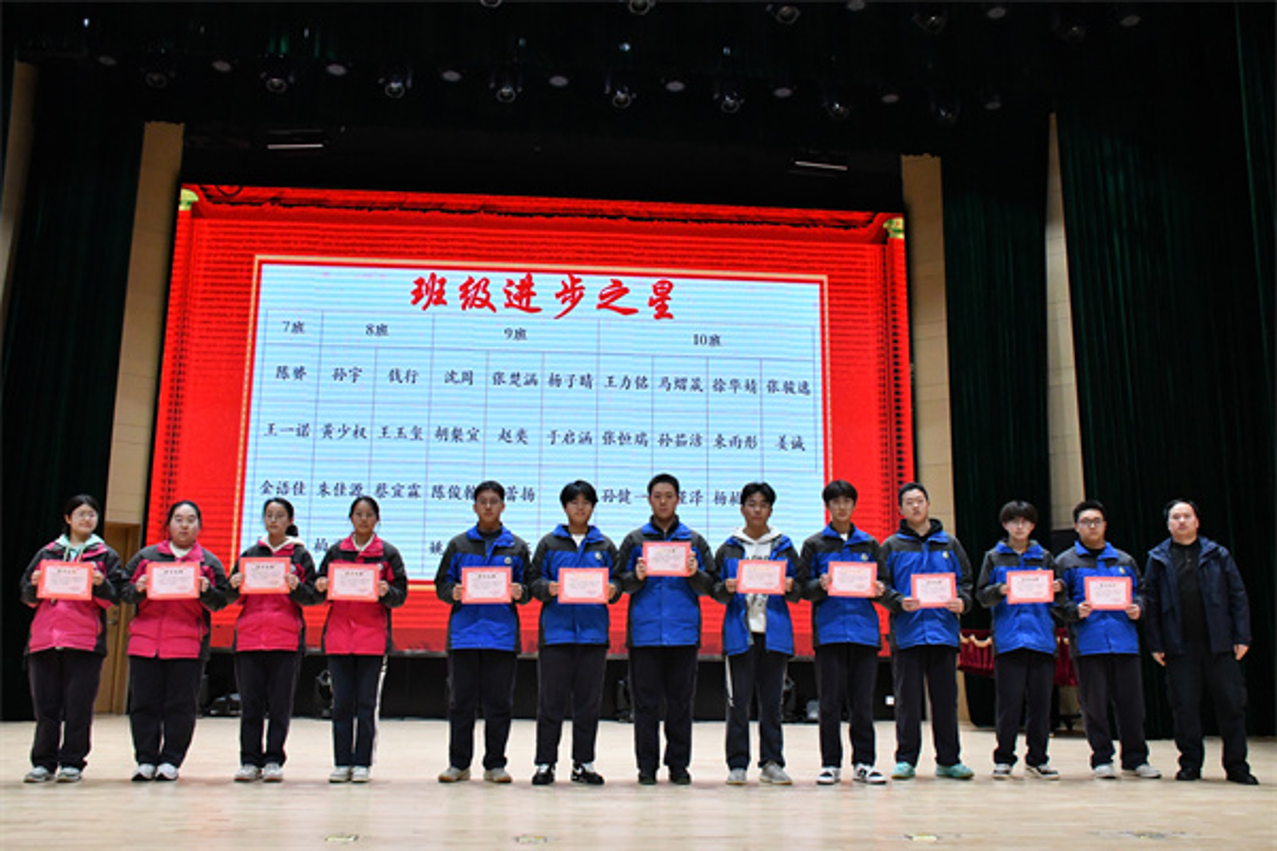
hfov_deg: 61.9
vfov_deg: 43.6
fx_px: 1064
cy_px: 426
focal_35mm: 30
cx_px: 638
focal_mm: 20
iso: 4000
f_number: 7.1
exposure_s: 1/640
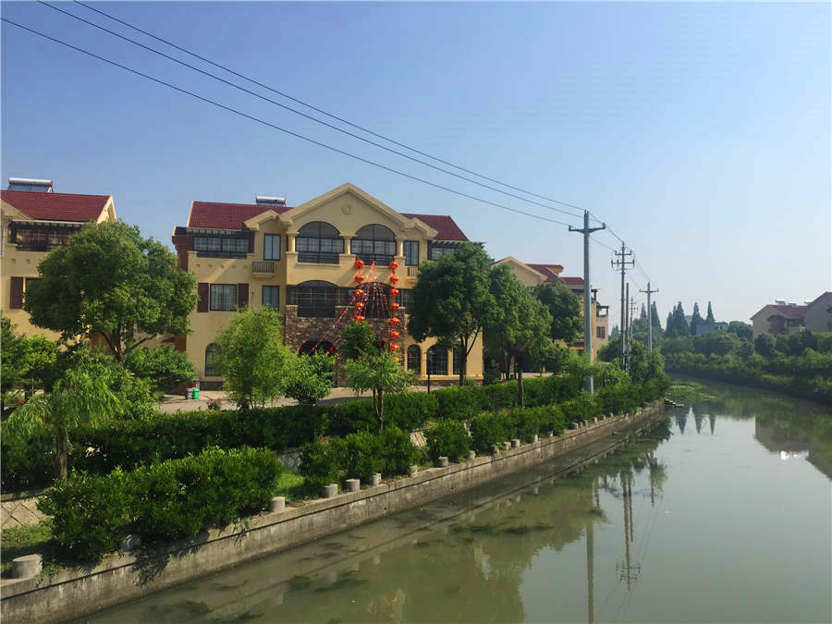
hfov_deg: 61.7
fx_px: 697
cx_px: 416
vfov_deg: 48.2
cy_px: 312
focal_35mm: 29
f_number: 2.2
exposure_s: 1/2083
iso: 32
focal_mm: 4.15
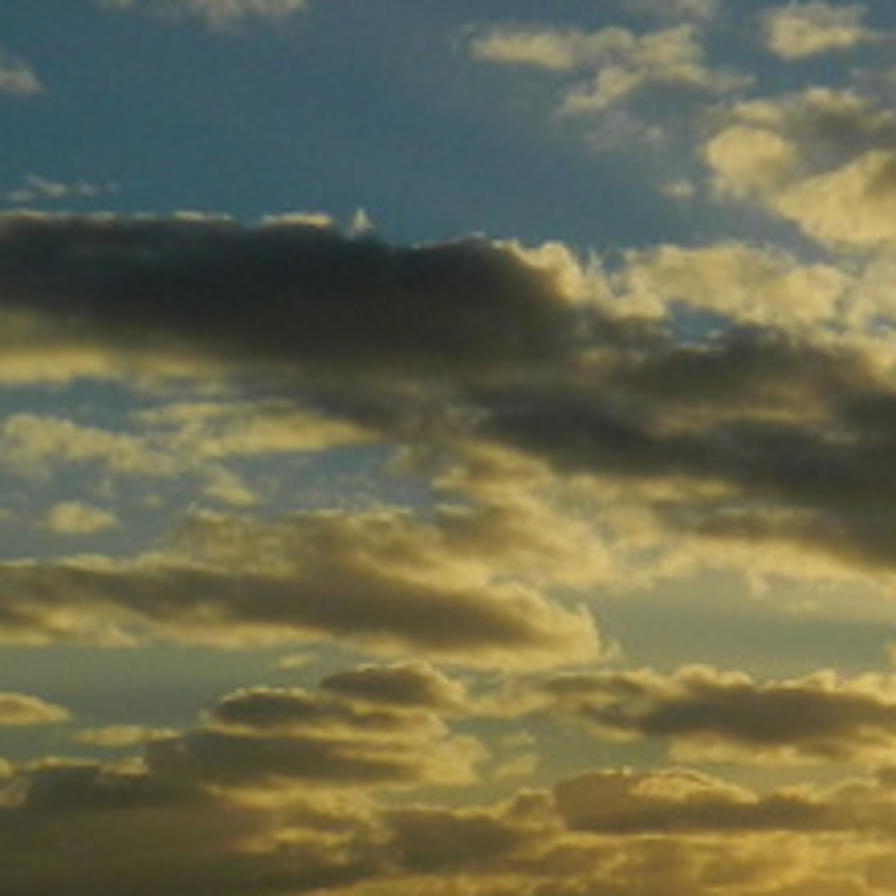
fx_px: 4949
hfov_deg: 9.8
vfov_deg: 10.3
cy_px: 558
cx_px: 1592
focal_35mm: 169
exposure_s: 1/320
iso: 80
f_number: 9.8
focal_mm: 7.3
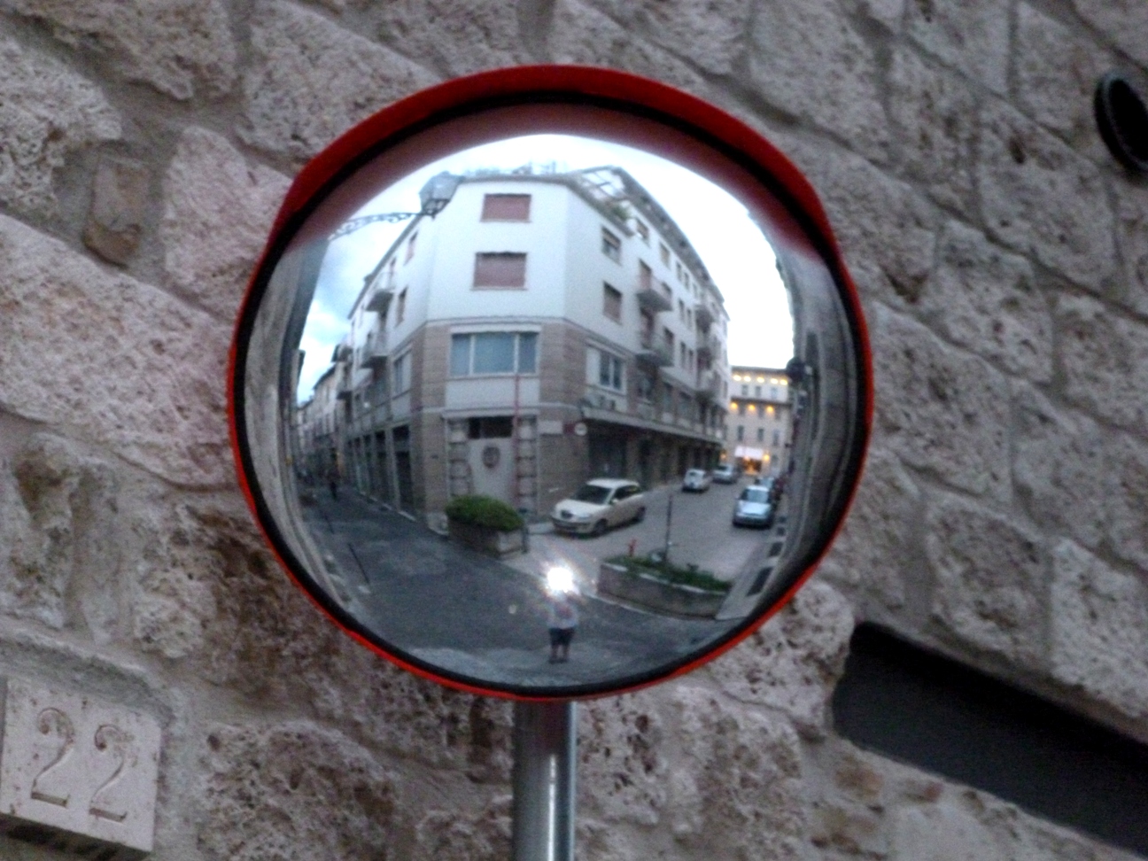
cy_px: 430
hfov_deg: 17.6
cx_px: 574
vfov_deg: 13.2
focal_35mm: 112
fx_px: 3714
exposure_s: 1/15
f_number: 6.5
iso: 800
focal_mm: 20
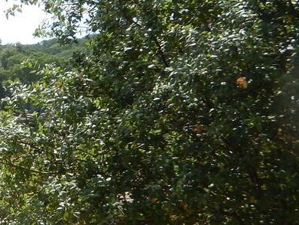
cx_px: -164
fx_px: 890
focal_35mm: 103
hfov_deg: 17.0
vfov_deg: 14.4
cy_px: 106
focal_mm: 5.1
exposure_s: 1/800
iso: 125
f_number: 3.6
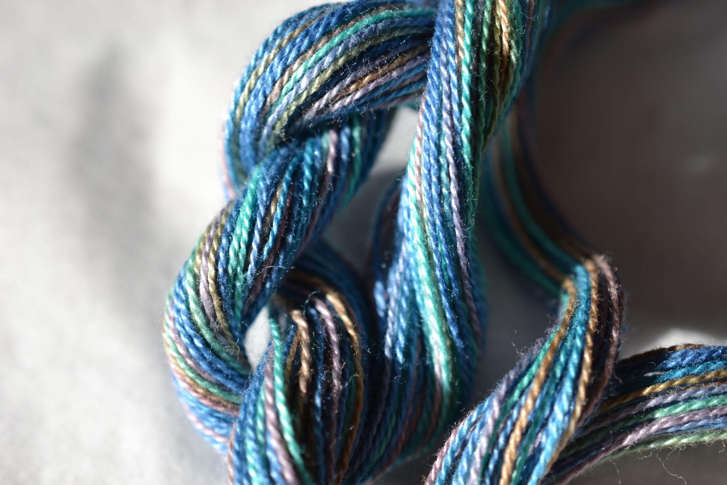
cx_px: 364
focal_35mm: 60
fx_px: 1212
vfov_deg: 22.6
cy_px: 242
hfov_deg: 33.4
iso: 100
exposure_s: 1/125
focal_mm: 40
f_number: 5.6
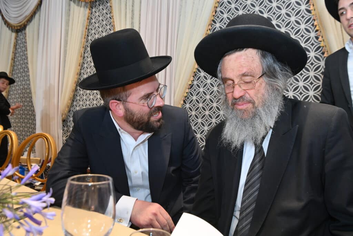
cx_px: 176
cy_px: 118
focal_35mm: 31
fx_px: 304
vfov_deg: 42.3
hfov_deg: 60.3
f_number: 7.1
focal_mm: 31
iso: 1600
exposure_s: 1/125
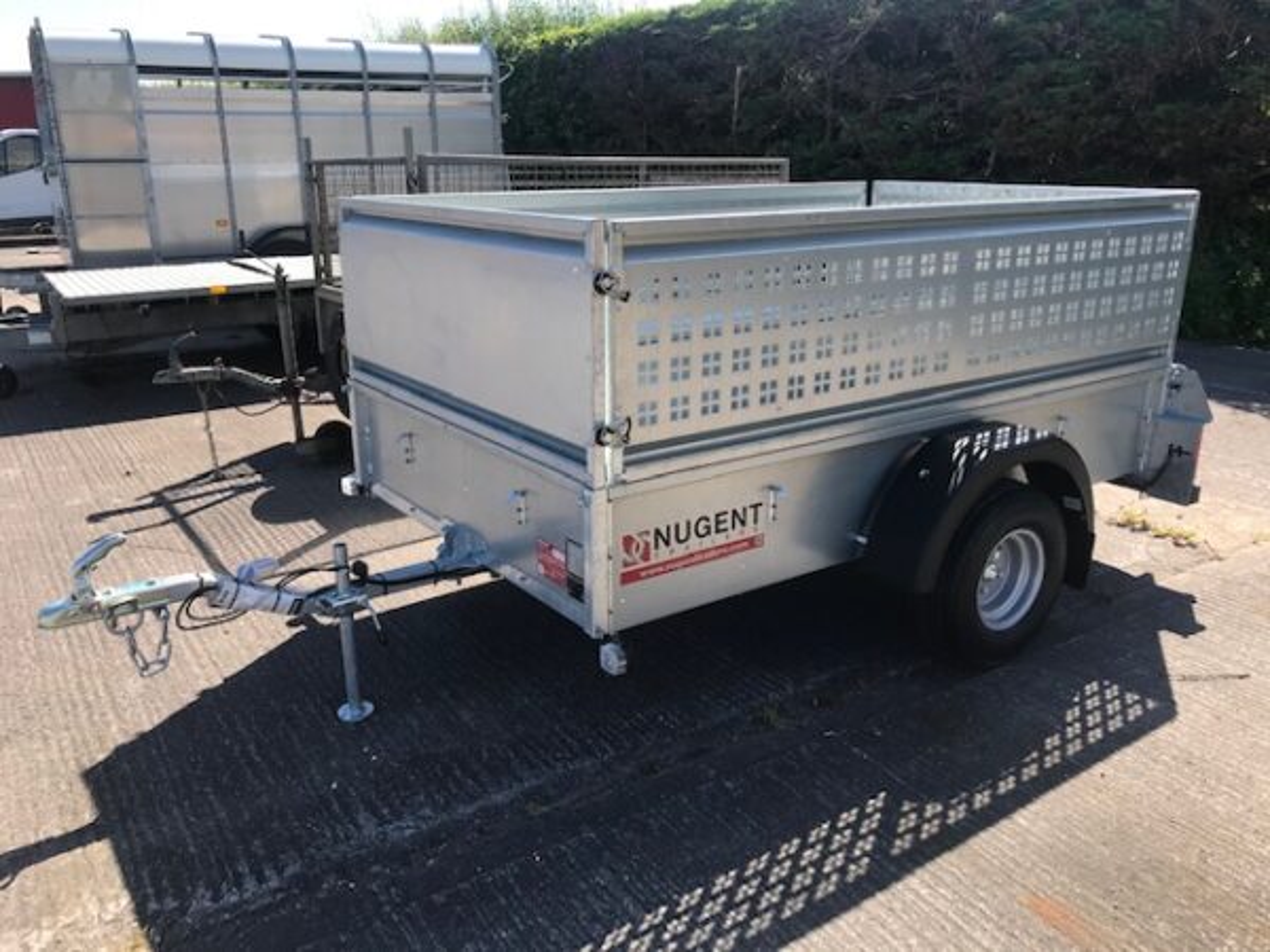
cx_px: 635
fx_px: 1027
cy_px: 476
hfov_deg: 63.4
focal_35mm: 28
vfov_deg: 49.7
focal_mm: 3.99
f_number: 1.8
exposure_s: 1/1008
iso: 20
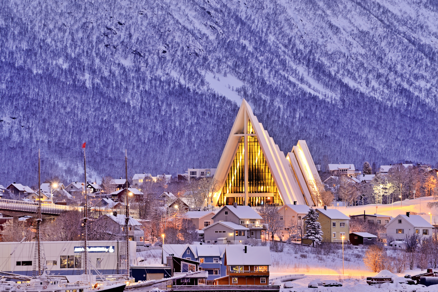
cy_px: 146
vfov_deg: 5.5
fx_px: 3043
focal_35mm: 250
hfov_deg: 8.2
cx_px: 219
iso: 100
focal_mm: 250
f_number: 9
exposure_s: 4
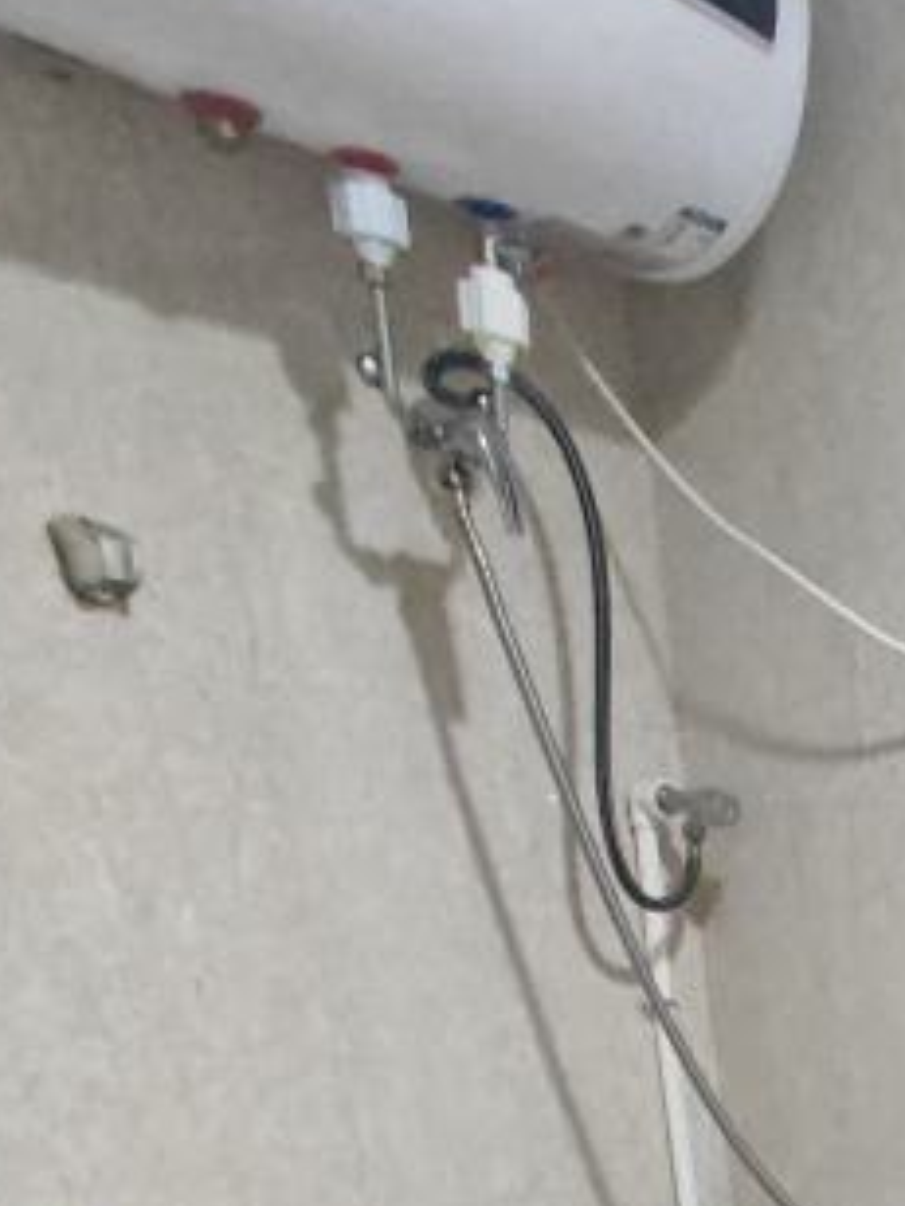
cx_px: 1324
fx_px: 1569
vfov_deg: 32.5
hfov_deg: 25.2
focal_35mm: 45
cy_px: 1537
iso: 1600
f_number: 2
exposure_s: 1/25
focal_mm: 1.82
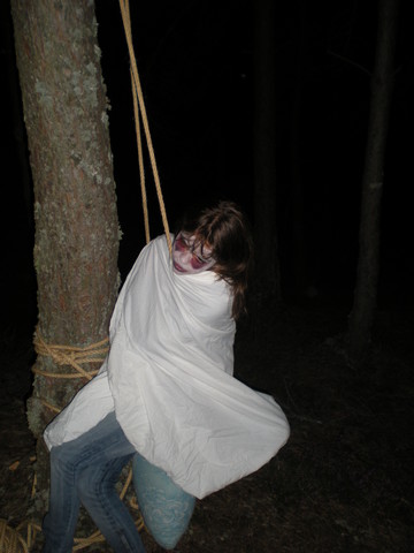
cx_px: 207
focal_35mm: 38
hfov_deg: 37.7
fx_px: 606
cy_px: 276
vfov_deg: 49.0
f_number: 3.1
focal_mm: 6.3
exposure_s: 1/60
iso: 101
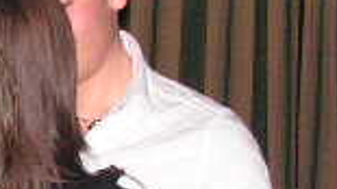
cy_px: 235
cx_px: -222
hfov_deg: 8.4
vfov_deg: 4.9
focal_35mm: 248
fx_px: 2215
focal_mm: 9.2
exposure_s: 1/60
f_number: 3.2
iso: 200
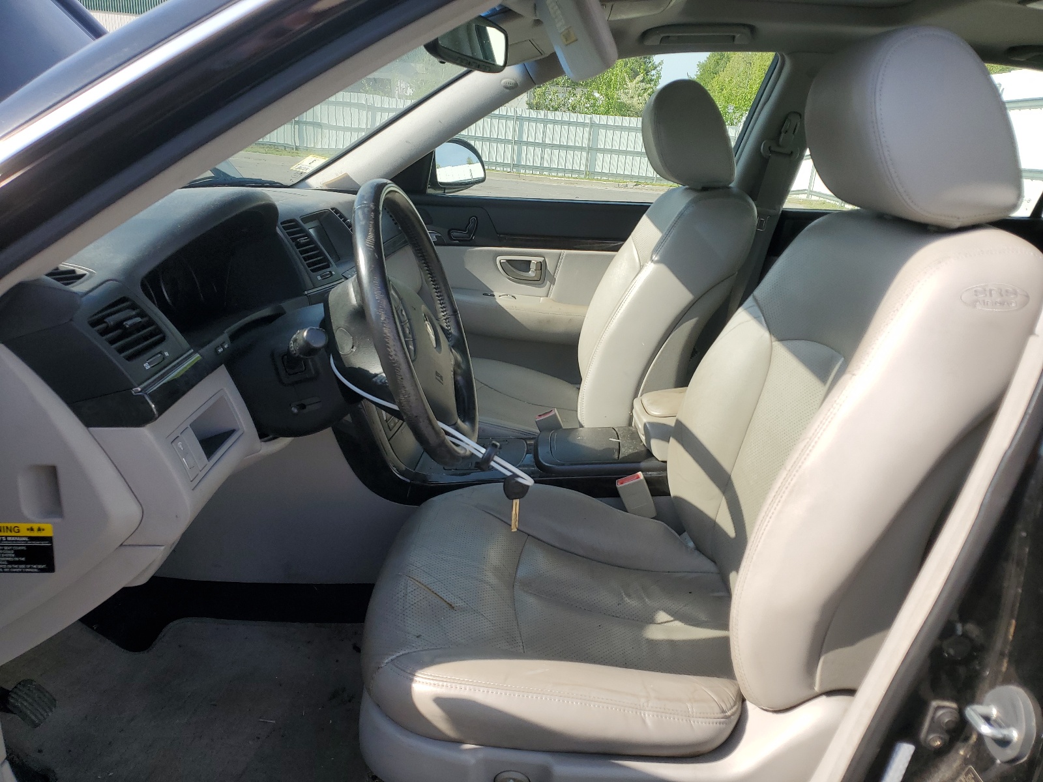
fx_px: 783
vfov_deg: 53.1
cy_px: 391
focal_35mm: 26
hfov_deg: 67.3
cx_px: 522
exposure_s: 1/1250
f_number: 1.5
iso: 50
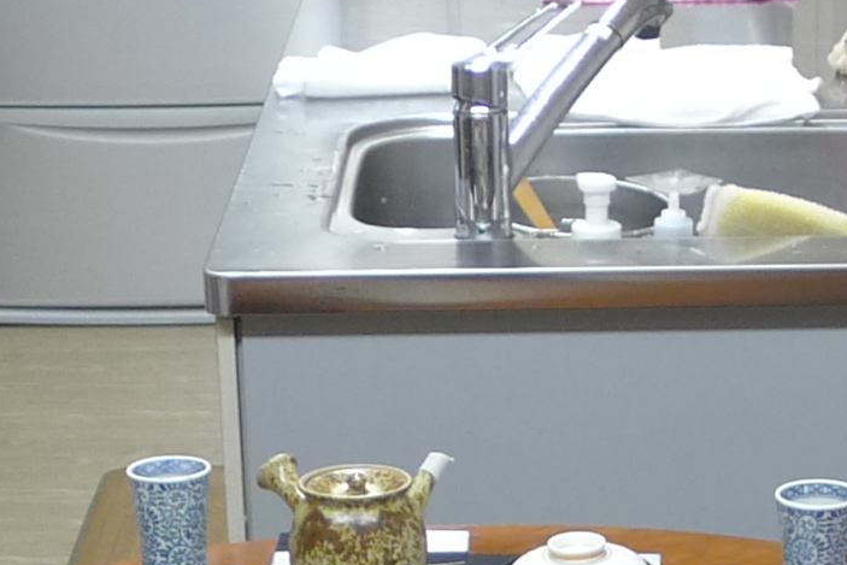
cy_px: 614
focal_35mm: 129
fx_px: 3036
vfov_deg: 10.5
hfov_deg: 15.7
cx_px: 724
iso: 200
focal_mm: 5.1
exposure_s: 1/60
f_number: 2
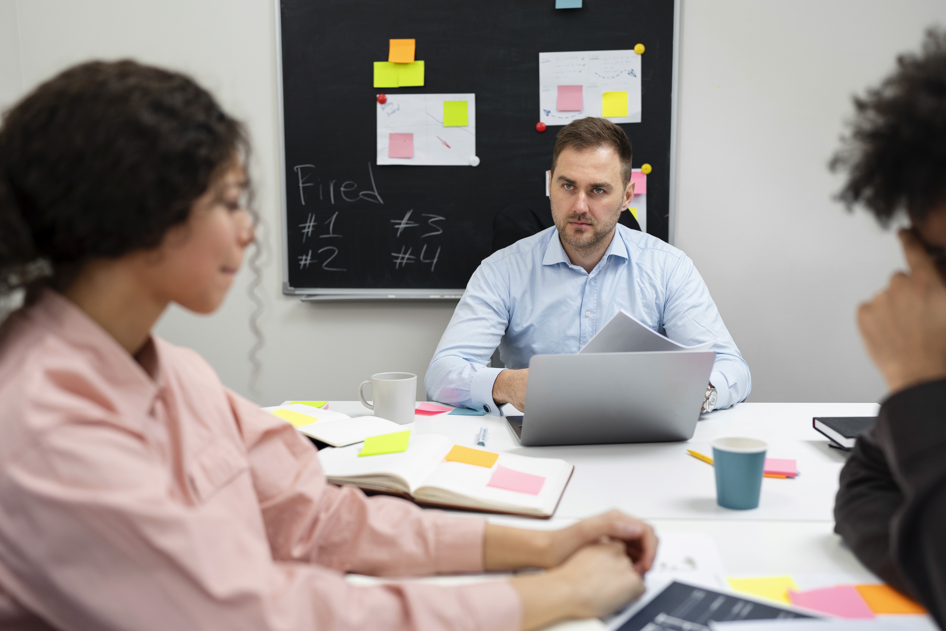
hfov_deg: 54.4
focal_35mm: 35
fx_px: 920
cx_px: 473
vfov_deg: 37.9
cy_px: 316
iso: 640
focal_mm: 35
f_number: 2
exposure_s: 1/320
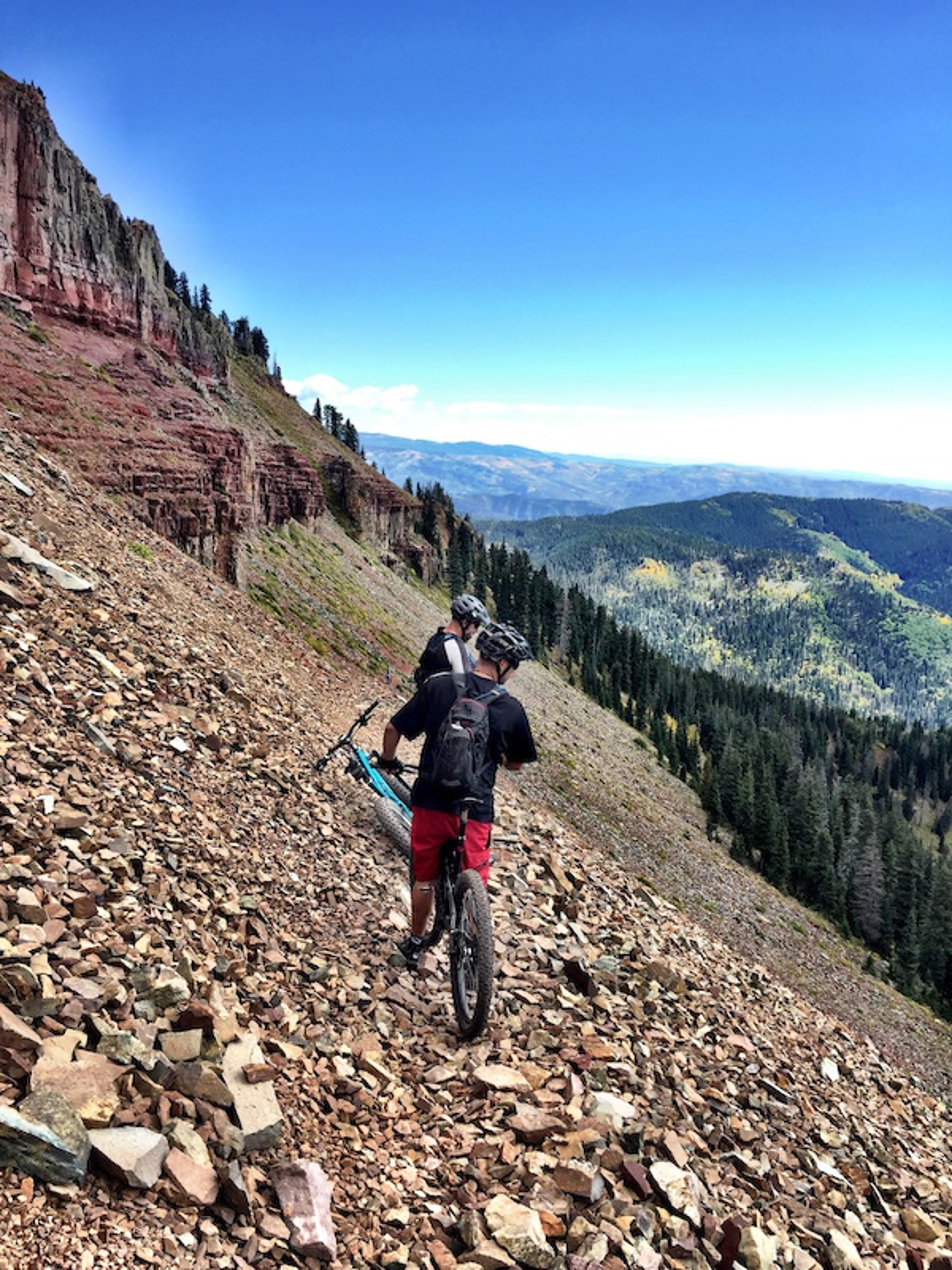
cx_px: 476
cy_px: 635
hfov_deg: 48.2
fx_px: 1063
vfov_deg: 61.7
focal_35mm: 29
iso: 32
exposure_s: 1/694
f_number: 2.2
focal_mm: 4.15
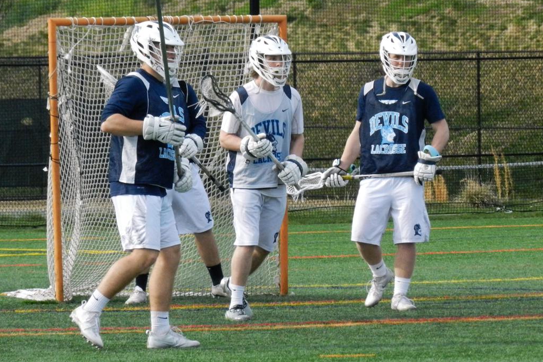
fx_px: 7858
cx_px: 272
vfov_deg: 2.6
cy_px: 190
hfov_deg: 4.0
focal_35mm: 521
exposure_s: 1/1000
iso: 800
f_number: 7.1
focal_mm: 88.7
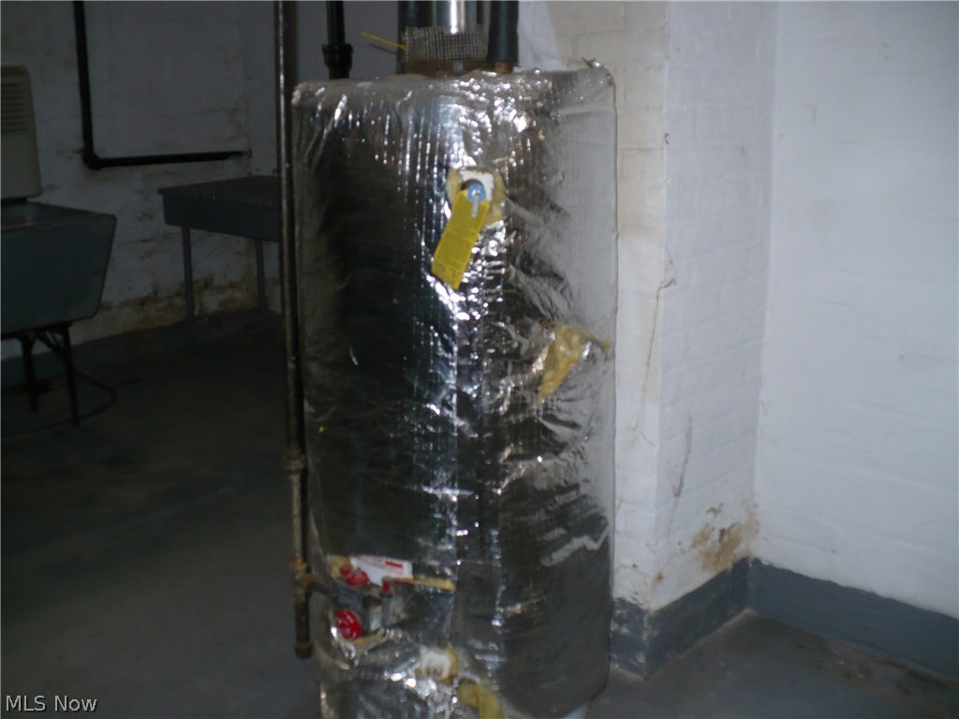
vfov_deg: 38.7
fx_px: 1025
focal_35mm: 37
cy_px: 360
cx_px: 480
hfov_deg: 50.1
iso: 100
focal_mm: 6.1
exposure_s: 1/30
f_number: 2.8
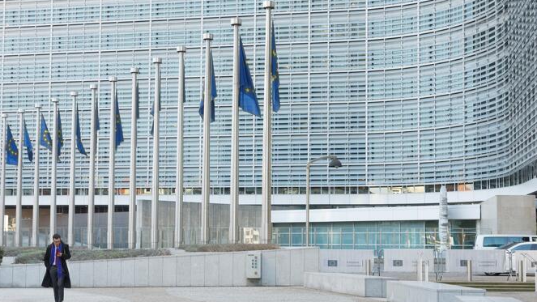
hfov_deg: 34.6
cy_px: 182
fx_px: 863
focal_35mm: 61
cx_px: 266
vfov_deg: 19.8
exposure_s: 1/25
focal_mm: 35
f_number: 7.1
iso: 100
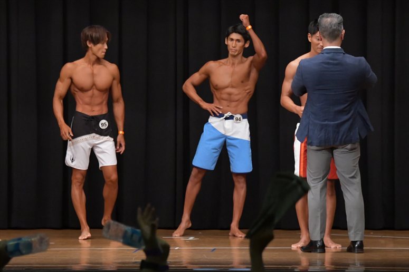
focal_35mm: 225
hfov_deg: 9.2
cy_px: 136
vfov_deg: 6.1
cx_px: 204
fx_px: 2555
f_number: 5.6
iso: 6400
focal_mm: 150
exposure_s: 1/400
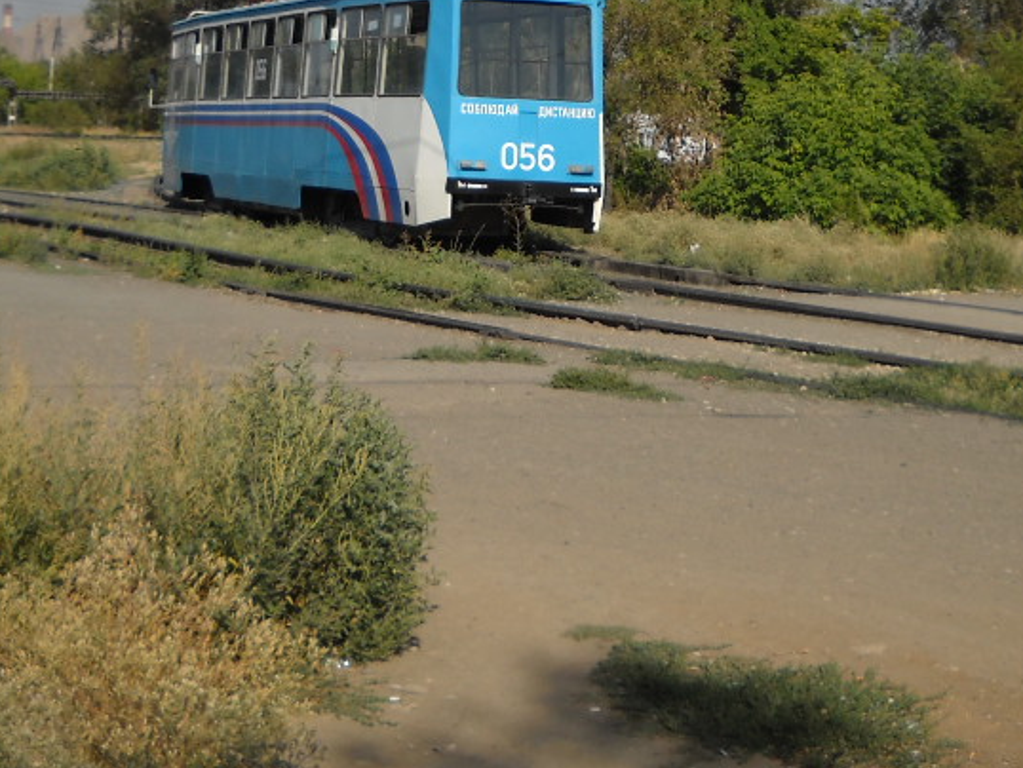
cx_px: 504
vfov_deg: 18.5
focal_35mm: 78
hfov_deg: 25.0
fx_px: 2306
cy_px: 53
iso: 64
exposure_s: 1/419
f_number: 5.5
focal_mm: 6.72
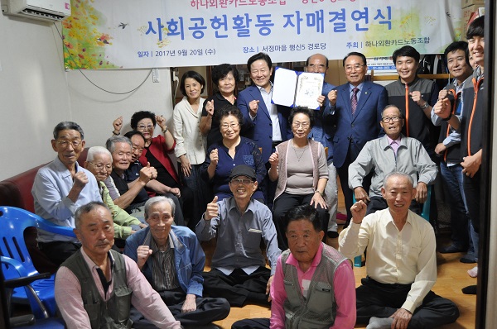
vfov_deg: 34.1
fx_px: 538
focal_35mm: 39
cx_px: 248
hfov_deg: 49.6
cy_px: 164
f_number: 4
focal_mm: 26
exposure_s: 1/50
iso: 1600
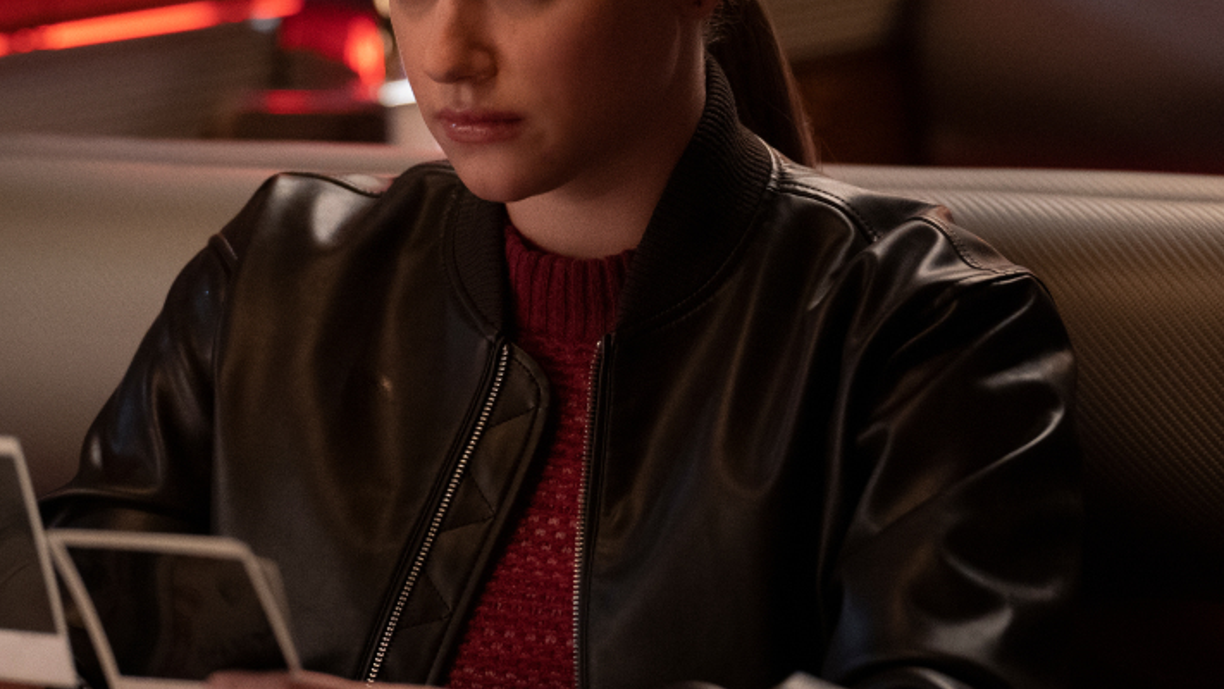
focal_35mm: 198
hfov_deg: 10.9
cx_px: 429
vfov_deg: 6.1
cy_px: 222
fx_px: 6426
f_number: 2.8
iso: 6400
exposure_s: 1/160
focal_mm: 112
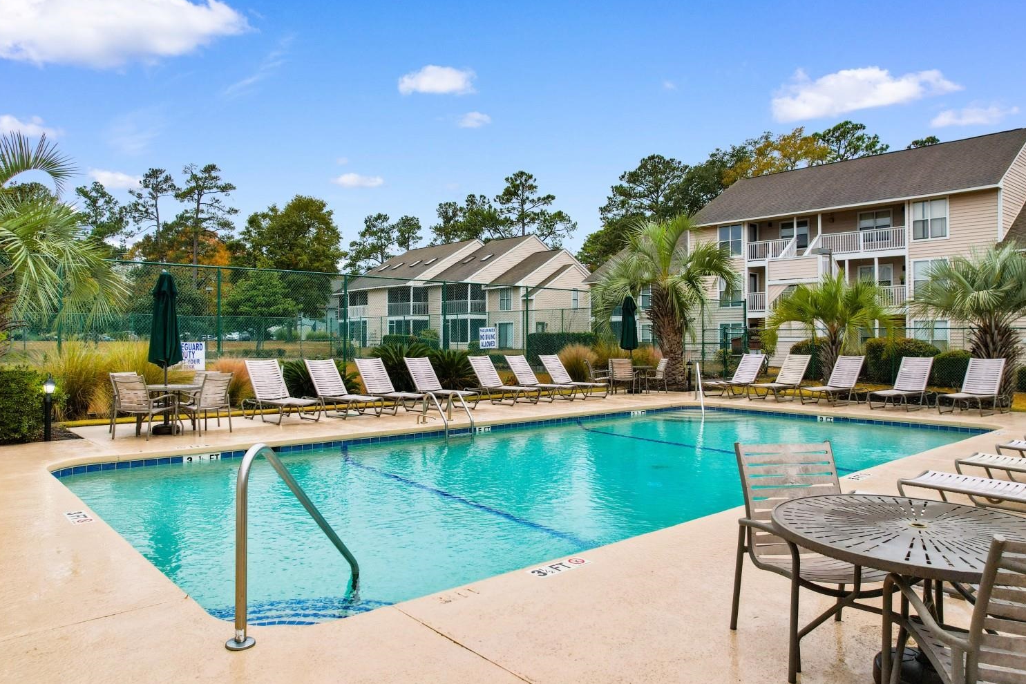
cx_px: 509
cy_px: 325
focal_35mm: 24
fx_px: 684
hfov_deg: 73.7
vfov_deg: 53.1
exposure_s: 1/90
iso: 120
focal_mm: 8.38
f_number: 2.8
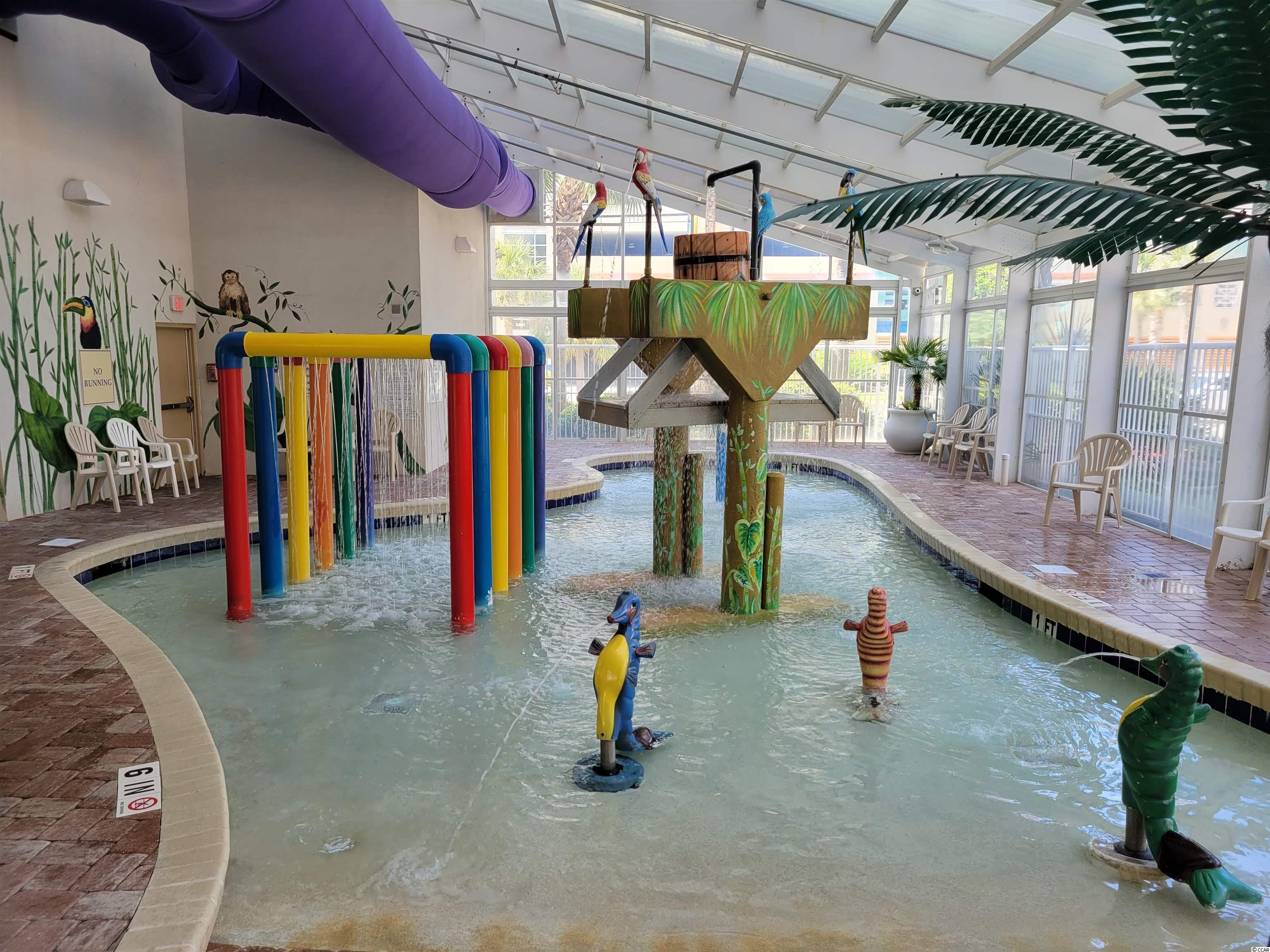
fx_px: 954
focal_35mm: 26
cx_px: 635
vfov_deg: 53.1
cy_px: 476
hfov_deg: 67.3
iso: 40
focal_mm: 5.4
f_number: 1.8
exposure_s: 1/120
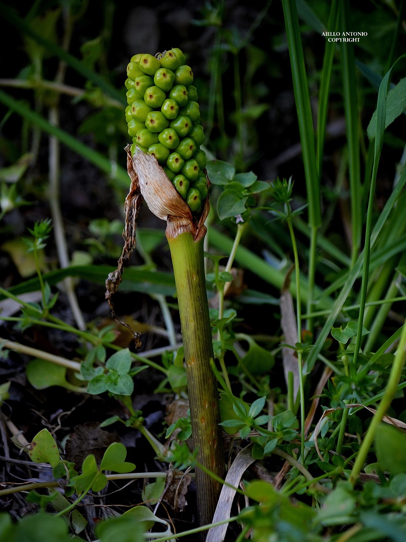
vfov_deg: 9.0
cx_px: 203
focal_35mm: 221
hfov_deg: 6.7
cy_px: 300
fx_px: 3448
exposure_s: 1/200
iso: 400
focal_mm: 135
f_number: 4.8
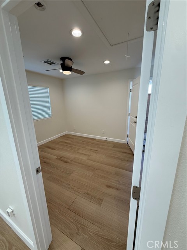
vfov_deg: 102.1
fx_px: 101
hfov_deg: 85.7
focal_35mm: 14
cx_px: 94
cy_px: 125
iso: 125
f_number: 2.2
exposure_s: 1/120
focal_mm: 2.22
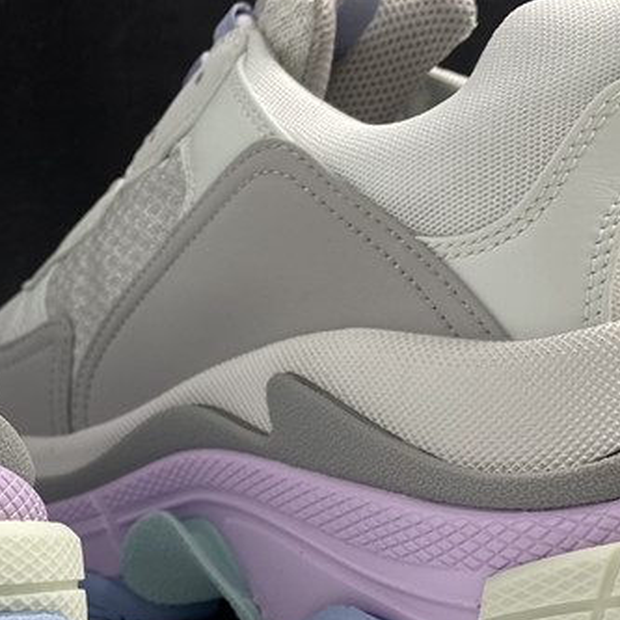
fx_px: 1398
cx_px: 67
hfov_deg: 24.3
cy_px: 475
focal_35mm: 69
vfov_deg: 24.7
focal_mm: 4.25
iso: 32
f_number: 1.8
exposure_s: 1/100
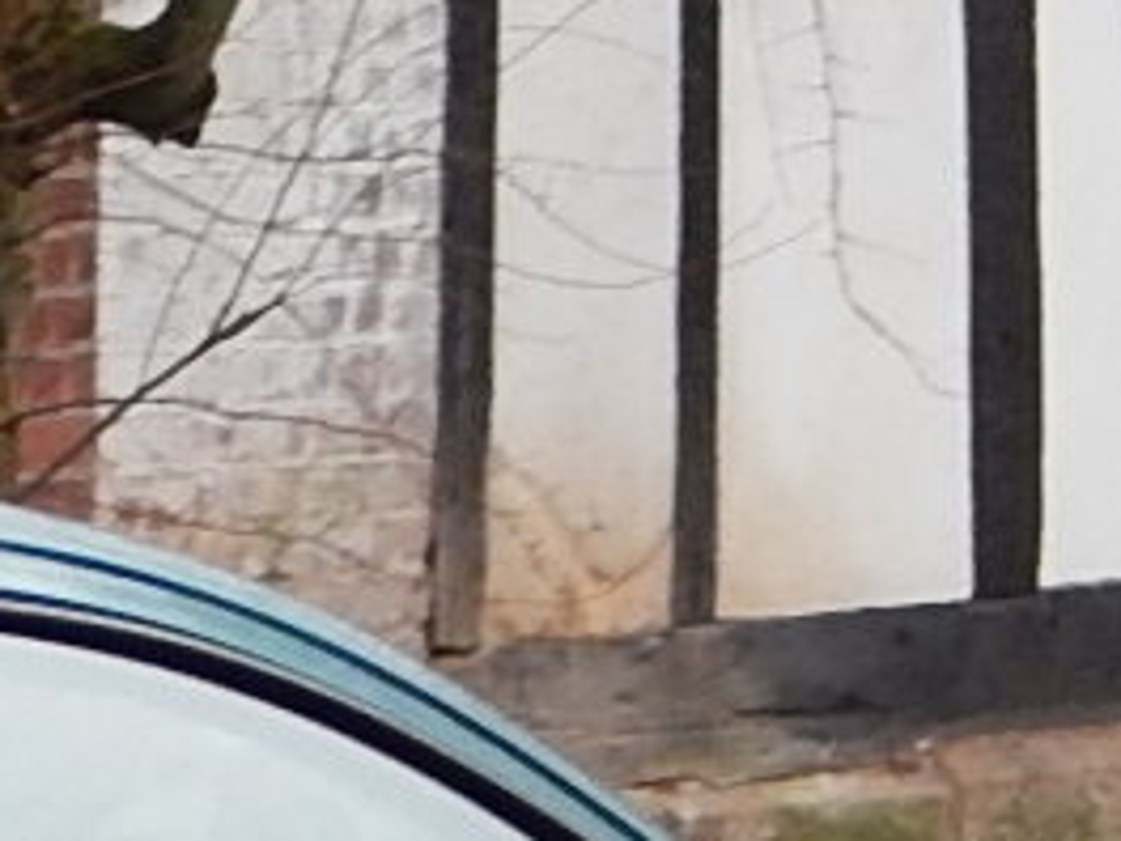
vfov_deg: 2.1
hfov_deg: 2.8
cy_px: 1754
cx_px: -1032
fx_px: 22572
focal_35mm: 697
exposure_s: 1/30
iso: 320
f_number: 4.6
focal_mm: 20.5
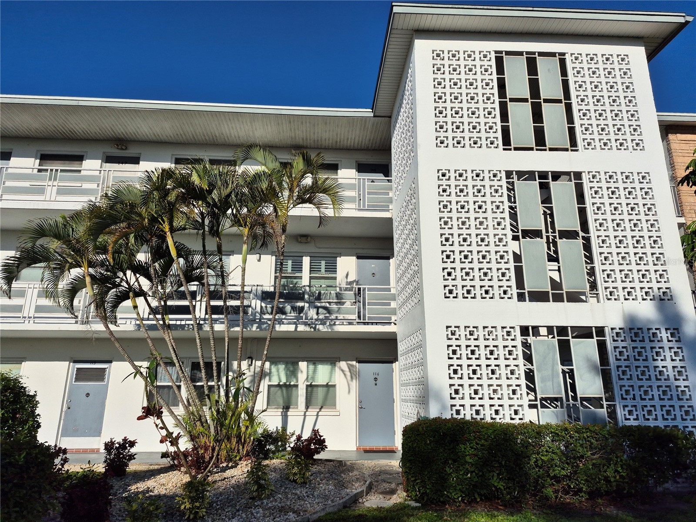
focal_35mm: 23
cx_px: 348
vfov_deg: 58.9
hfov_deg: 73.9
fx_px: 462
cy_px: 261
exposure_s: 1/4288
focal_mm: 5.4
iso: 25
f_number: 1.8
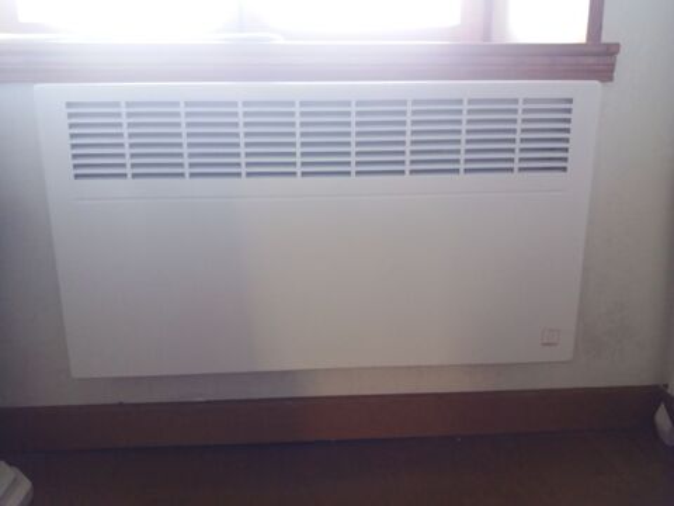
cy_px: 253
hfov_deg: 63.4
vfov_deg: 49.7
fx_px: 545
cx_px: 337
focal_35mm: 28
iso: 160
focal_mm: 3.7
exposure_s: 1/20
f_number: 1.9
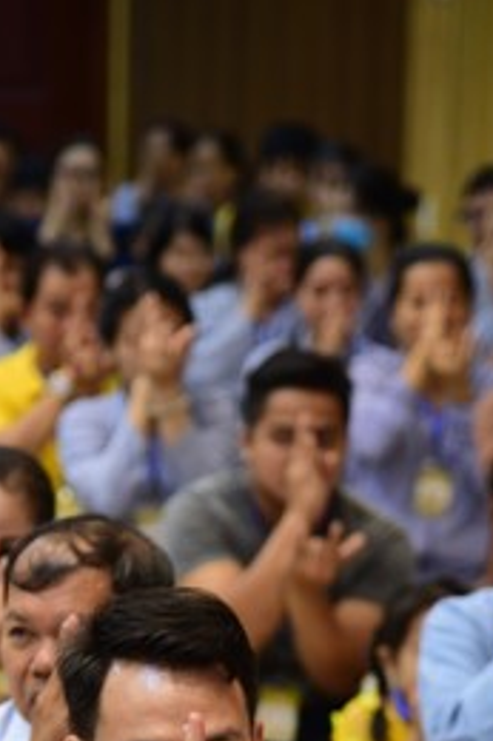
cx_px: 194
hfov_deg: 5.2
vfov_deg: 7.8
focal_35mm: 263
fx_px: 5409
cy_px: 781
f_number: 4
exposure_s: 1/40
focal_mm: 105
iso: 1000
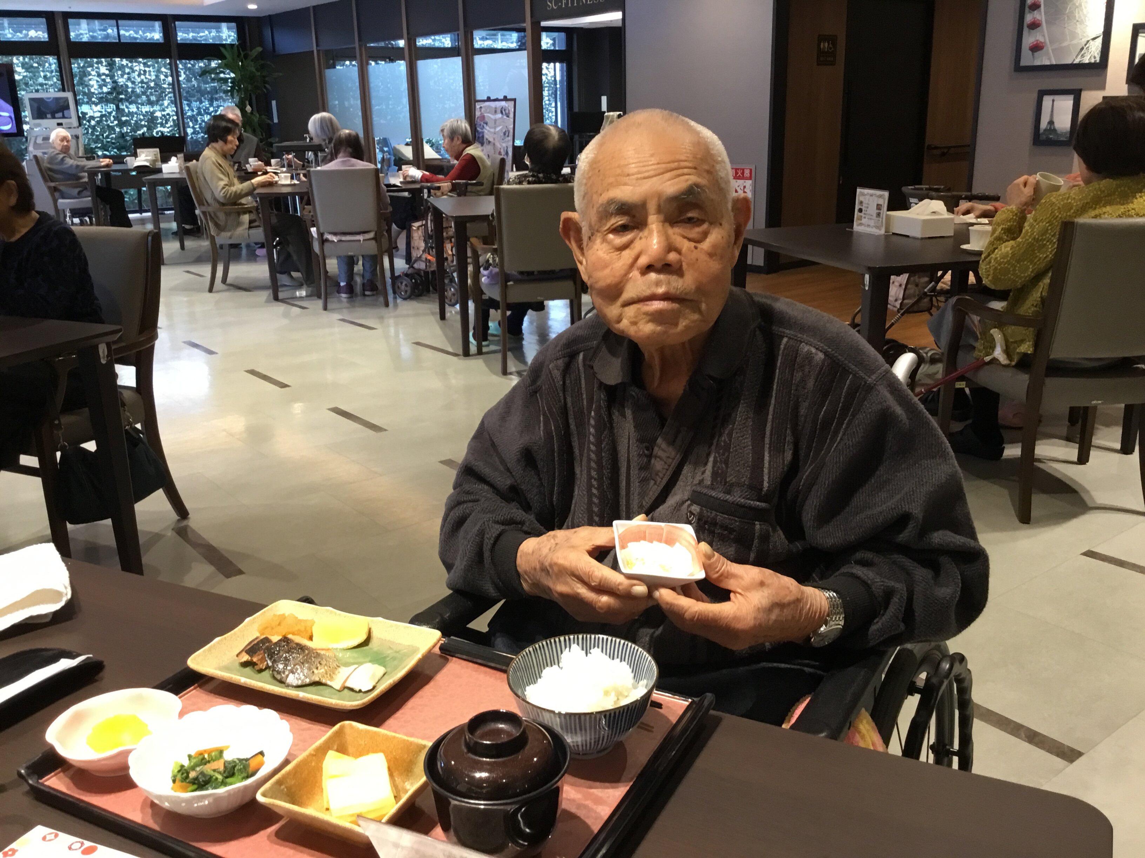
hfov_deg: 58.4
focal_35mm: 31
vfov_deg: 45.4
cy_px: 429
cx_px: 572
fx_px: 1025
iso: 100
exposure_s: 1/30
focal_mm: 3.3
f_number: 2.4
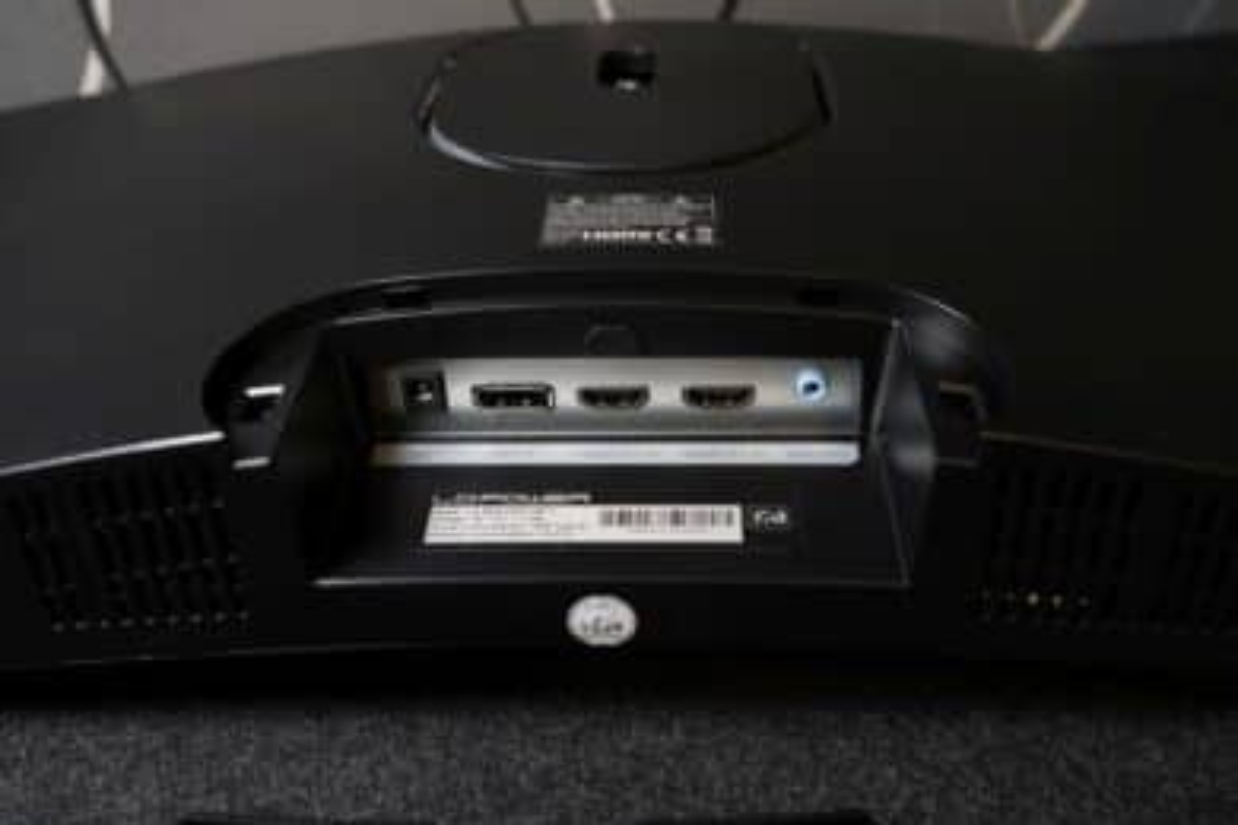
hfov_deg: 49.6
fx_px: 1341
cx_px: 619
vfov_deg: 34.2
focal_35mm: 39
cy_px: 412
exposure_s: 1/40
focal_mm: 39
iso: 1250
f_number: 7.1
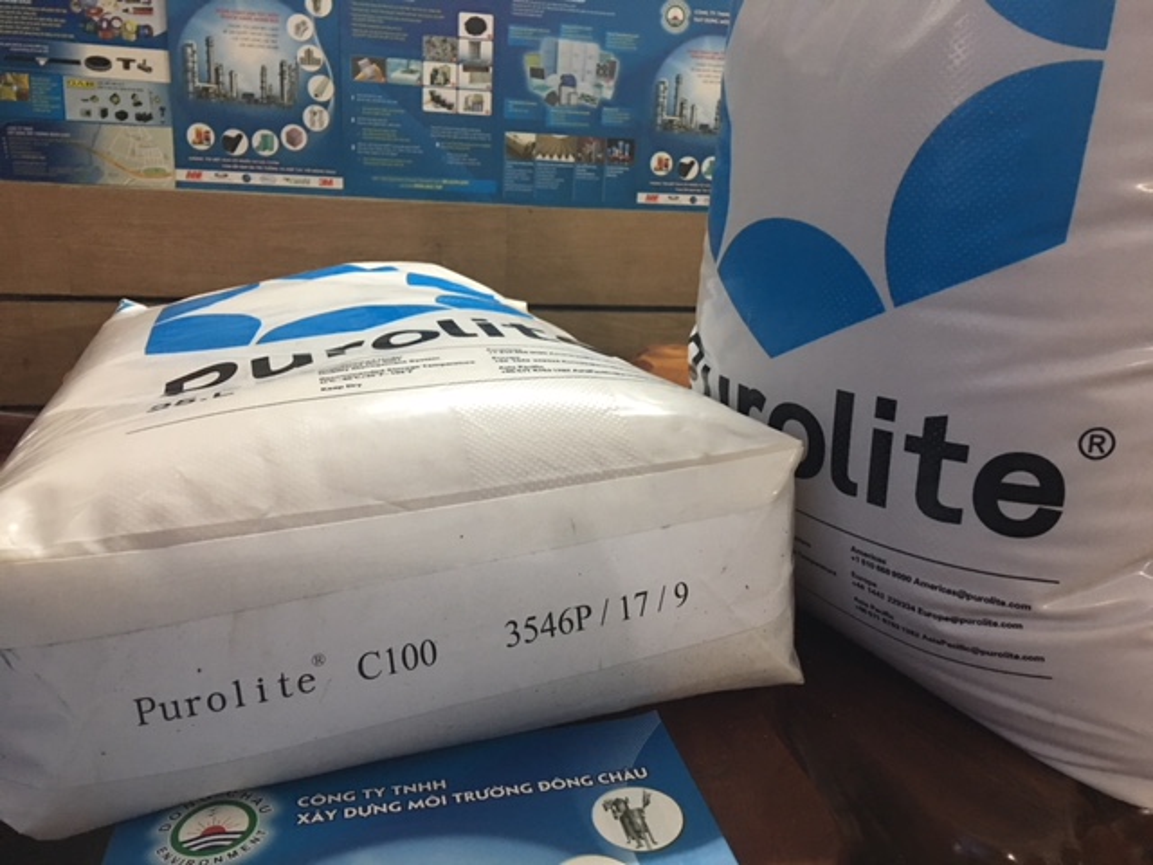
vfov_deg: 48.2
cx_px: 576
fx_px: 966
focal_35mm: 29
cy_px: 432
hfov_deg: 61.7
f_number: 2.2
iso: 100
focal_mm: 4.15
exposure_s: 1/10
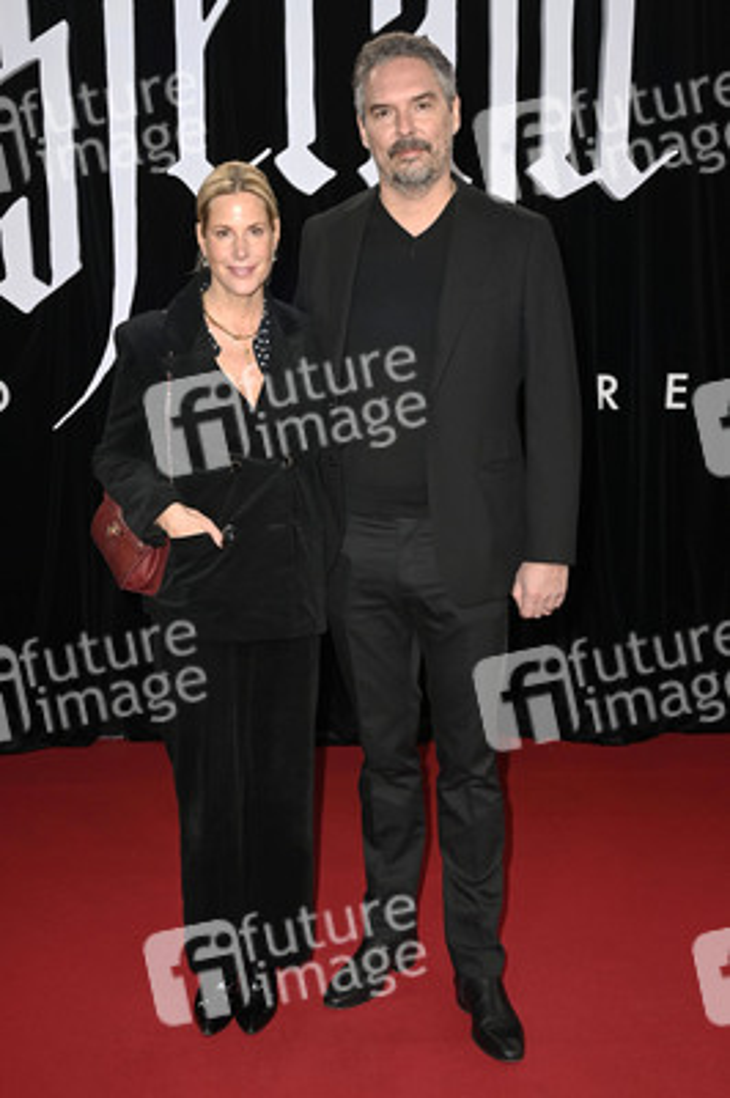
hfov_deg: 29.2
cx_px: 365
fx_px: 1401
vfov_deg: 42.8
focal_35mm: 46
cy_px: 549
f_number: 5.6
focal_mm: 46
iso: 1250
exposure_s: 1/250
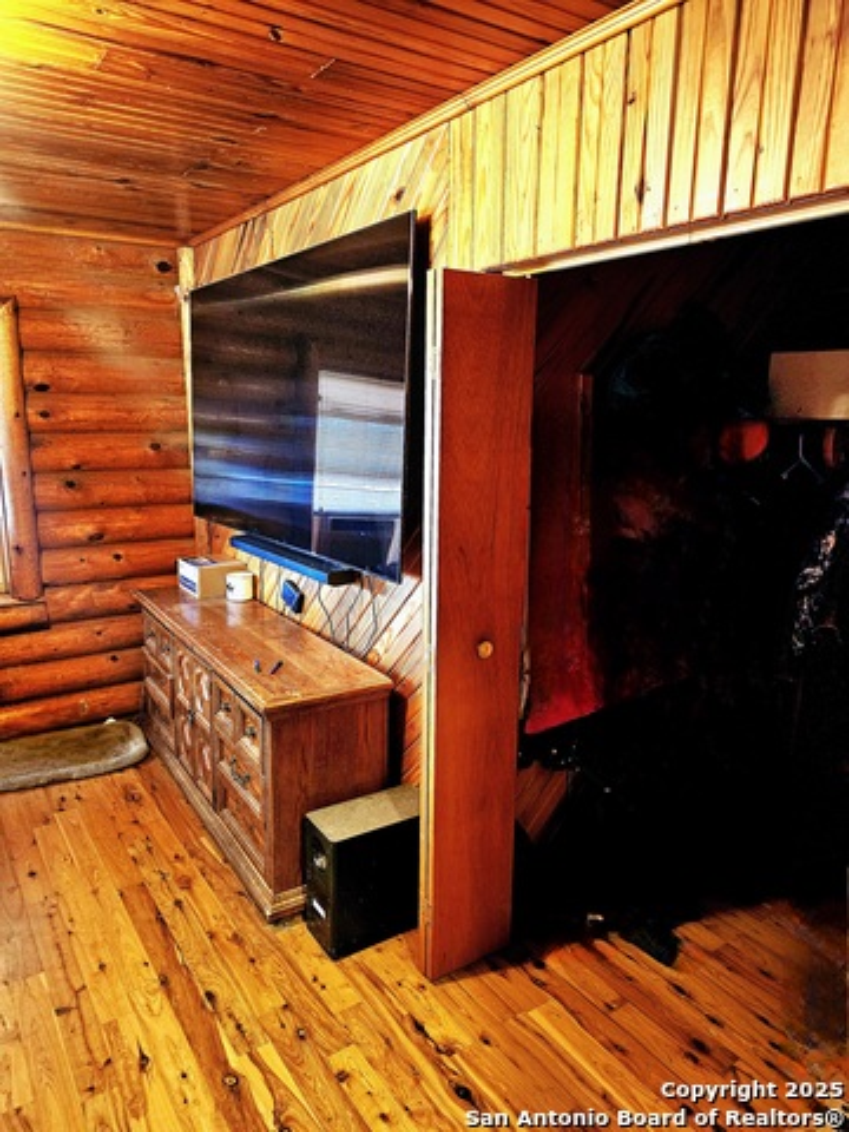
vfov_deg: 73.9
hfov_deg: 58.9
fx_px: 752
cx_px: 424
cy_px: 566
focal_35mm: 23
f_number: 1.7
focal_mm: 6.3
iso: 640
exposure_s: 1/24
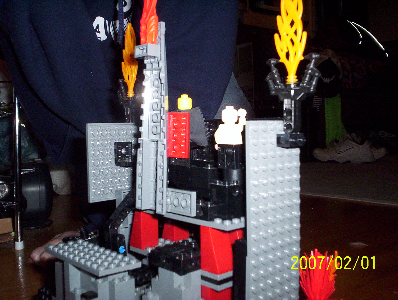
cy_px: 150
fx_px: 438
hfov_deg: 48.9
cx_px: 199
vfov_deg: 37.9
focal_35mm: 38
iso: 140
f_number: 4.5
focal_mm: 4.99
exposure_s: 1/60
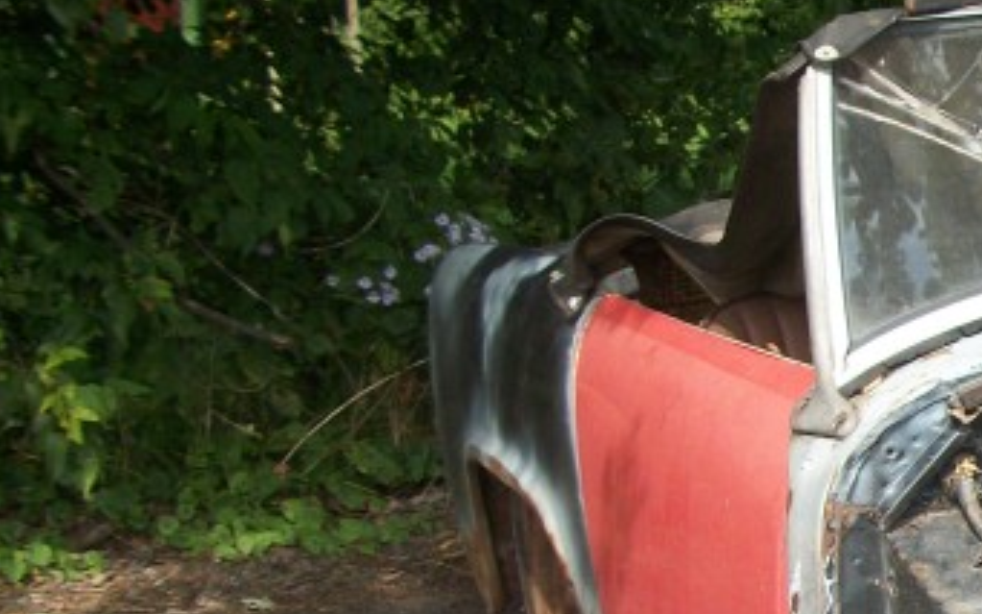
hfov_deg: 18.5
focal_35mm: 102
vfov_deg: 12.7
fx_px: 2729
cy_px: 591
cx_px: 1377
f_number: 2.9
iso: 80
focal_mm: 5.7
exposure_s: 1/640
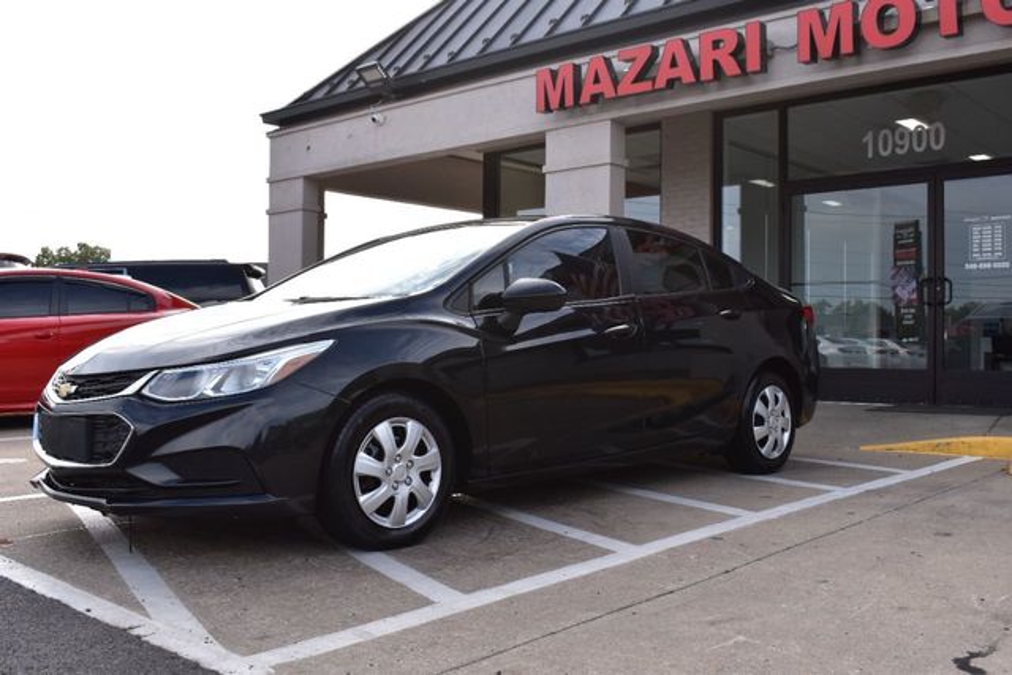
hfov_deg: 53.1
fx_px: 1012
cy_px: 338
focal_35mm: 36
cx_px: 506
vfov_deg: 36.9
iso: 400
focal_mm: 24
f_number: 10
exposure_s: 1/320
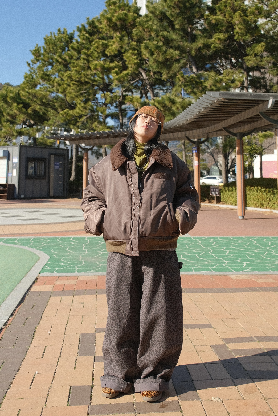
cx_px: 139
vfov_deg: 58.7
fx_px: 371
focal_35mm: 32
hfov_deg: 41.1
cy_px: 208
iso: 400
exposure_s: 1/3200
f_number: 2.8
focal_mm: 21
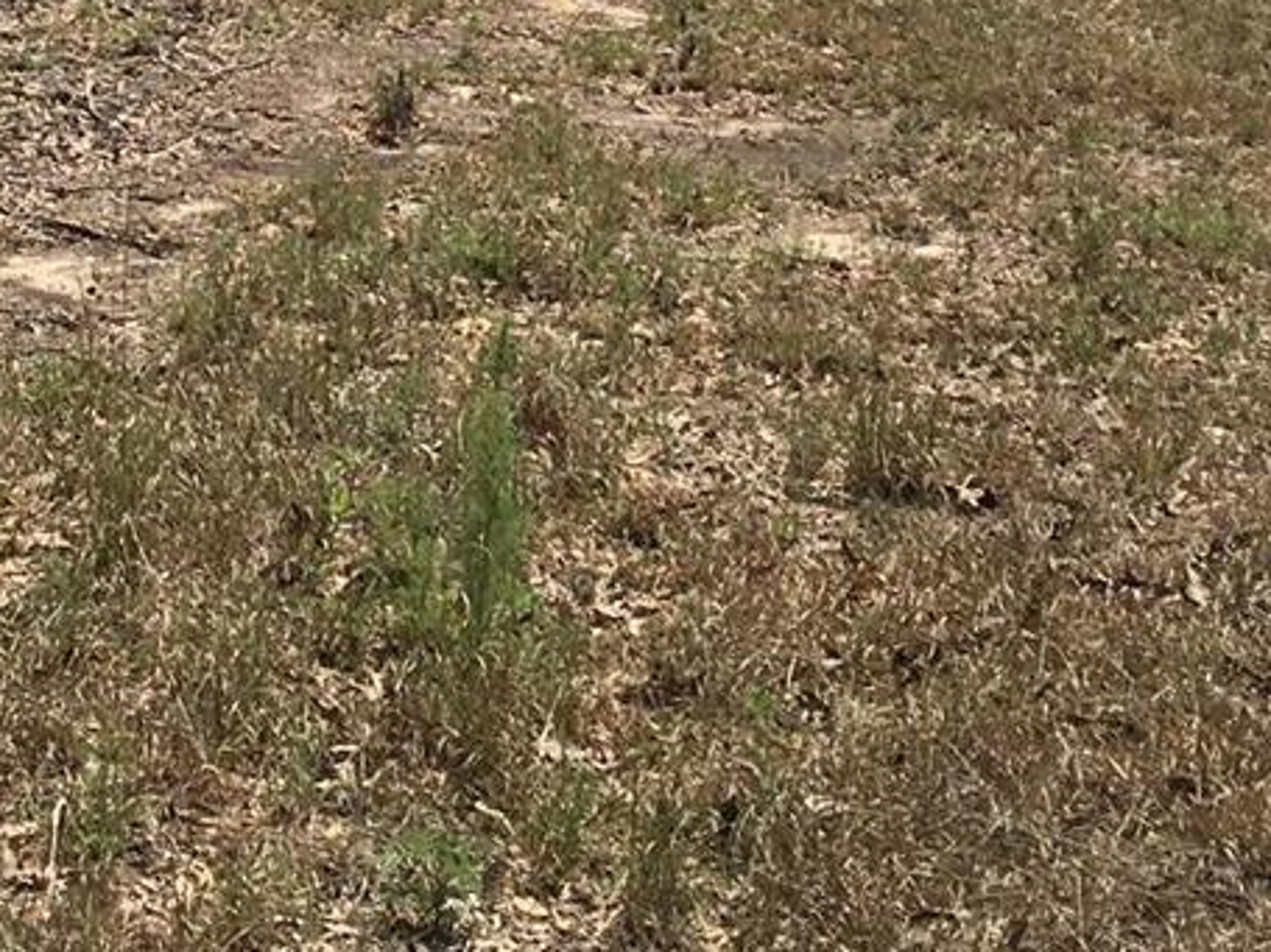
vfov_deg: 13.4
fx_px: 3744
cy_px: -620
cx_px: 67
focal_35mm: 102
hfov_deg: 18.9
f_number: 2.2
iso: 25
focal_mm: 4.15
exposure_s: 1/2564
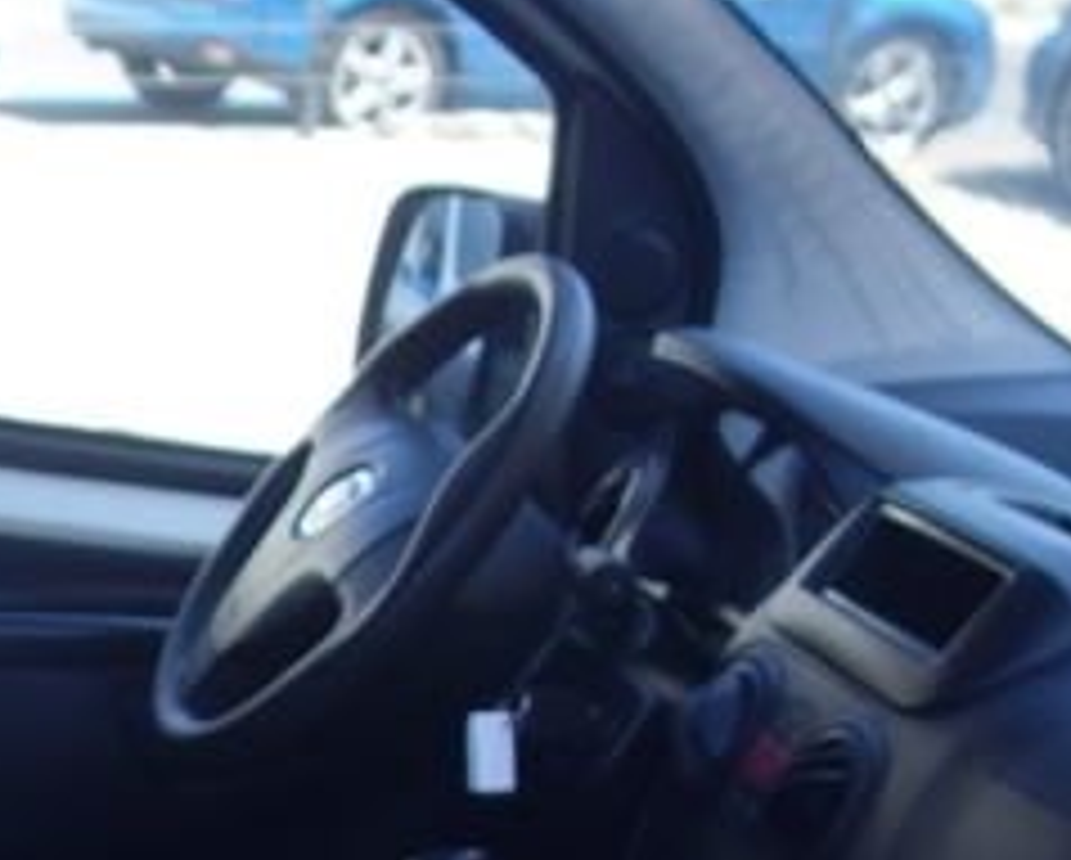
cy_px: 997
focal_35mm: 113
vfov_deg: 13.3
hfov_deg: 15.8
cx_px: -468
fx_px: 3586
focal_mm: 10.4
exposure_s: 1/500
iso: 125
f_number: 1.8
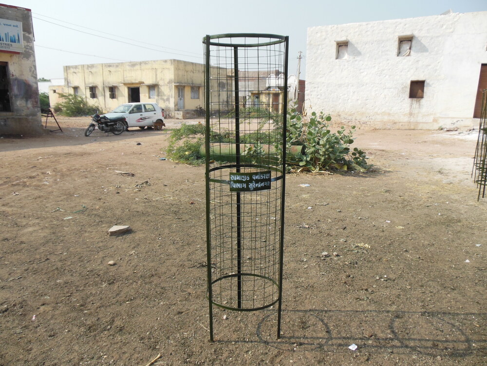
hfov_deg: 69.4
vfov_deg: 54.9
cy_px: 183
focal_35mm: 25
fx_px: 352
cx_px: 244
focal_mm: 4.5
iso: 125
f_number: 3.2
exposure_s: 1/1250
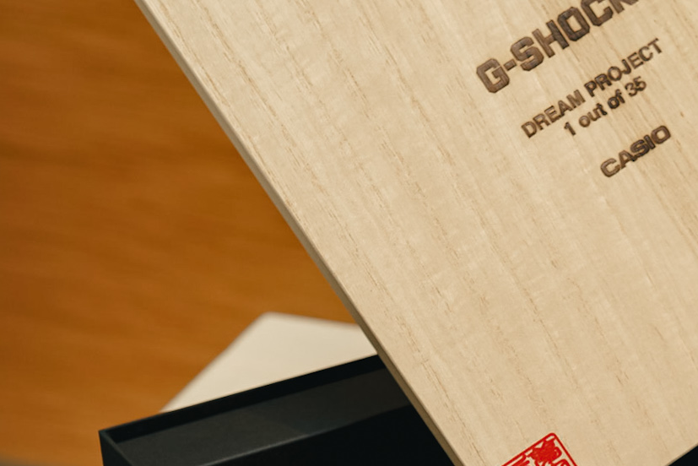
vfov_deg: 13.6
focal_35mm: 99
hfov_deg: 19.8
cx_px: 735
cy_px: 509
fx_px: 1920
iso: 125
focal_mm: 40
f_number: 4
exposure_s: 1/160
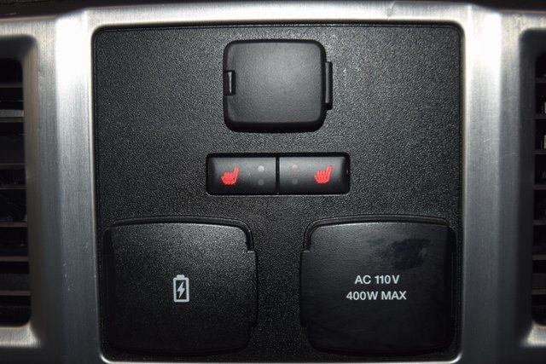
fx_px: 865
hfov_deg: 35.0
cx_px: 273
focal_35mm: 57
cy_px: 182
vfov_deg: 23.8
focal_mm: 38
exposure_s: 1/8
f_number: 4.2
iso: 400
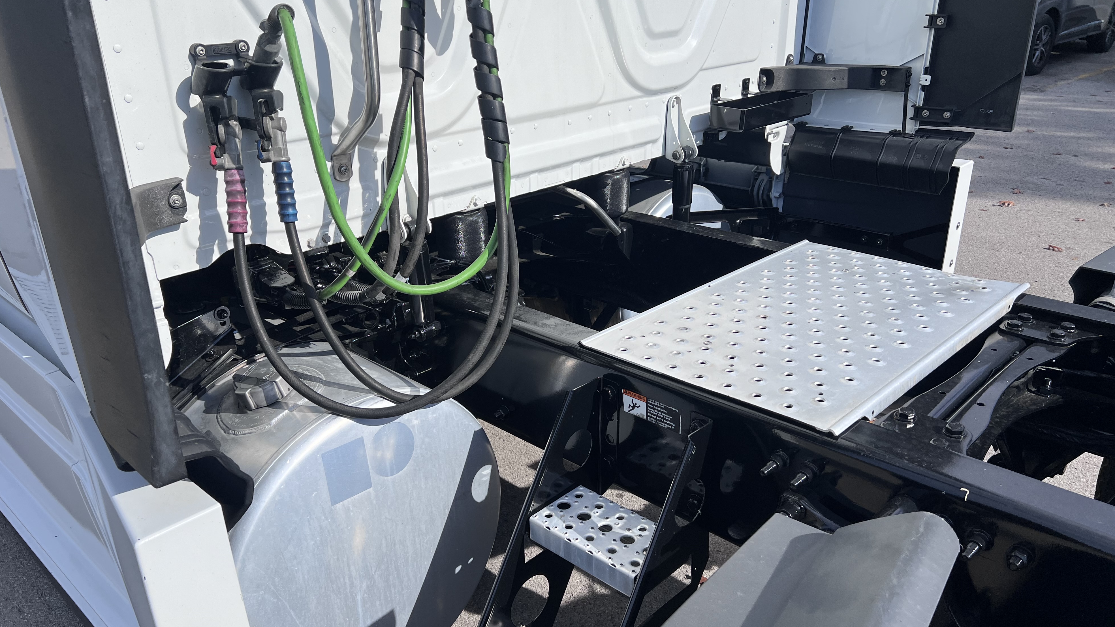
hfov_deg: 66.1
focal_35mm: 29
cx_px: 545
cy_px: 339
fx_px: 857
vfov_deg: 40.2
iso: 50
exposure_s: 1/5882
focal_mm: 5.7
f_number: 1.5
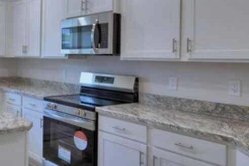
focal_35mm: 39
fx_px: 270
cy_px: 56
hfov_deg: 44.2
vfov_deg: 33.9
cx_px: 16
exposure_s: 1/60
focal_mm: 10
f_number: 4.5
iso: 400
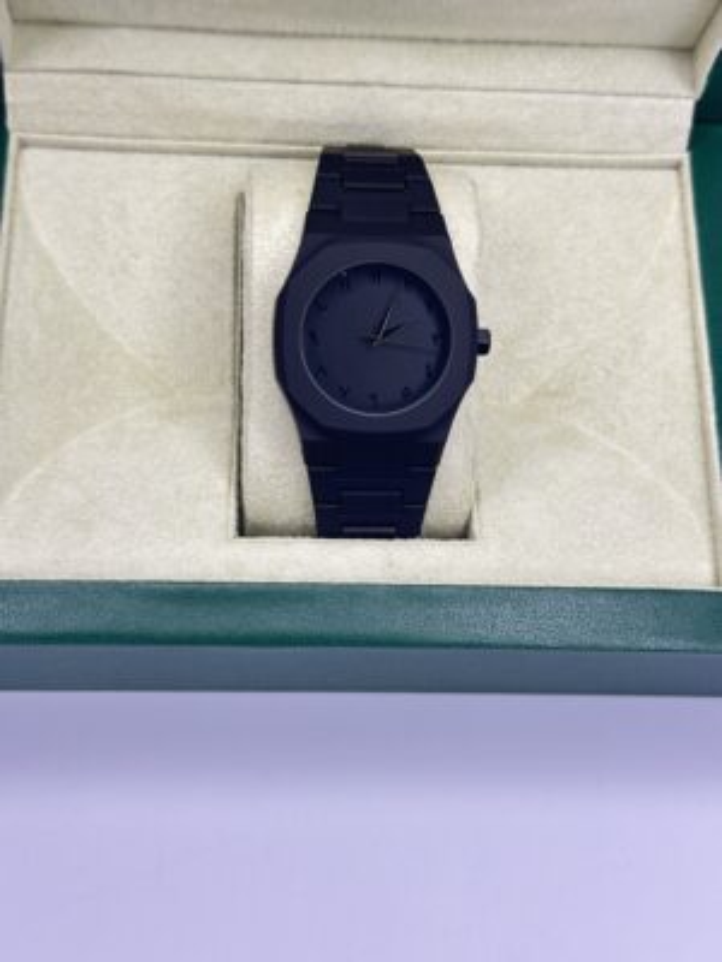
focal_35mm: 48
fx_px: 1335
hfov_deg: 30.3
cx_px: 361
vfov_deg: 39.7
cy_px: 481
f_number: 1.78
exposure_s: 1/121
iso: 80
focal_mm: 6.86
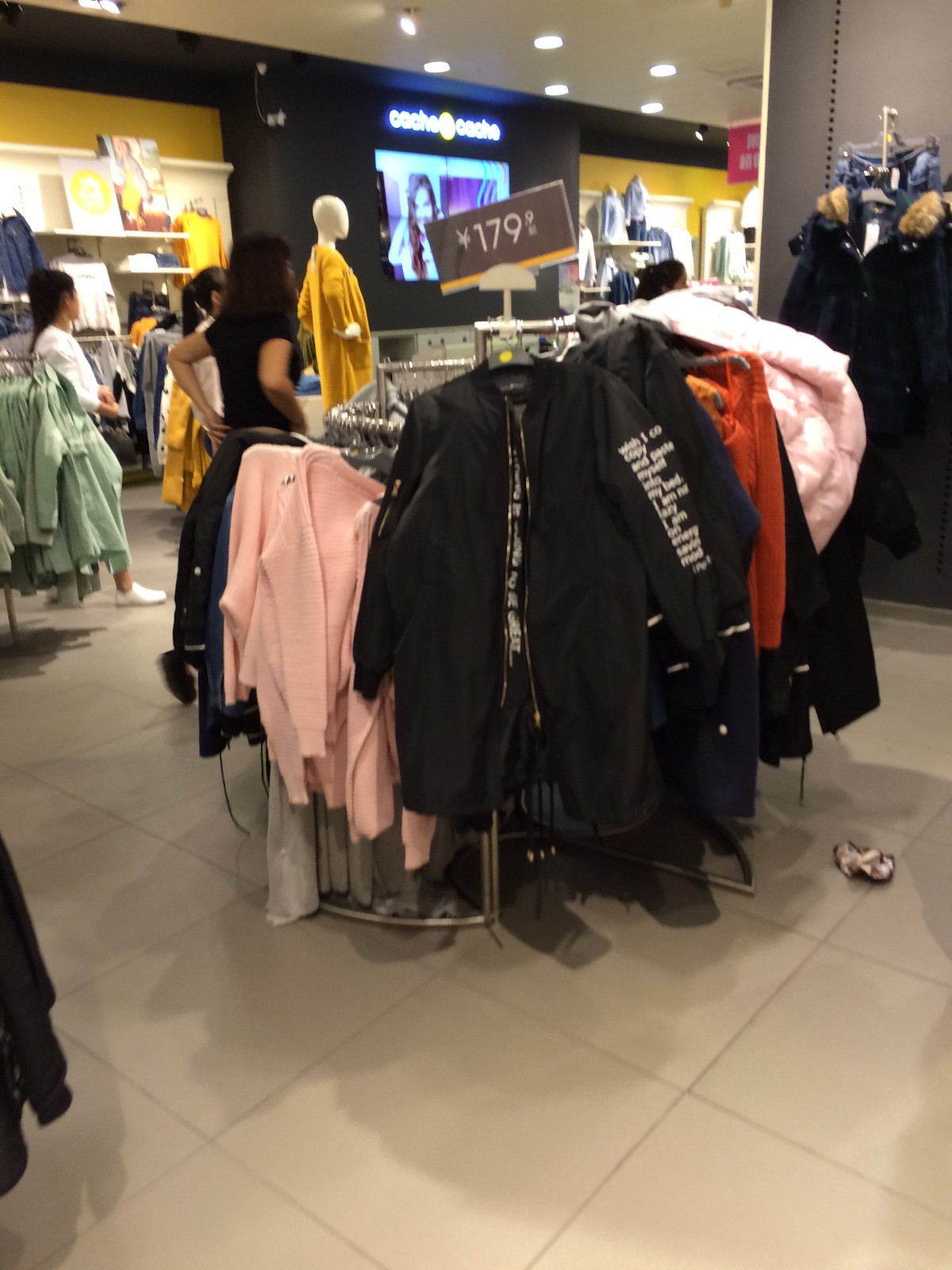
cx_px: 476
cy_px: 635
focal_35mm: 29
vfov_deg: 61.7
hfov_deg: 48.2
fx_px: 1063
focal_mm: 4.15
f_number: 2.2
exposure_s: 1/30
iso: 80
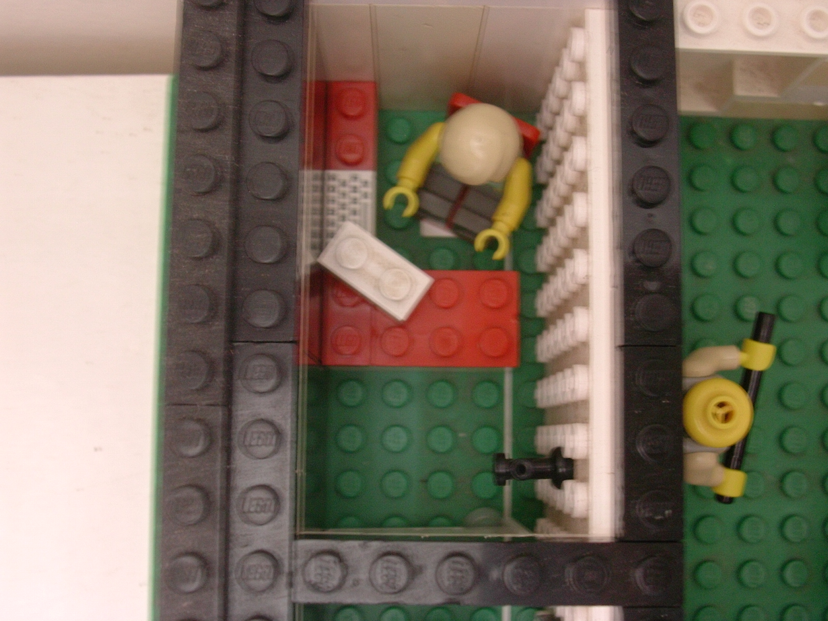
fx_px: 1076
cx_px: 414
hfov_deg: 42.1
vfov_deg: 32.2
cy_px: 310
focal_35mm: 45
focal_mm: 6.7
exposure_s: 1/8
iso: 70
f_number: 2.9
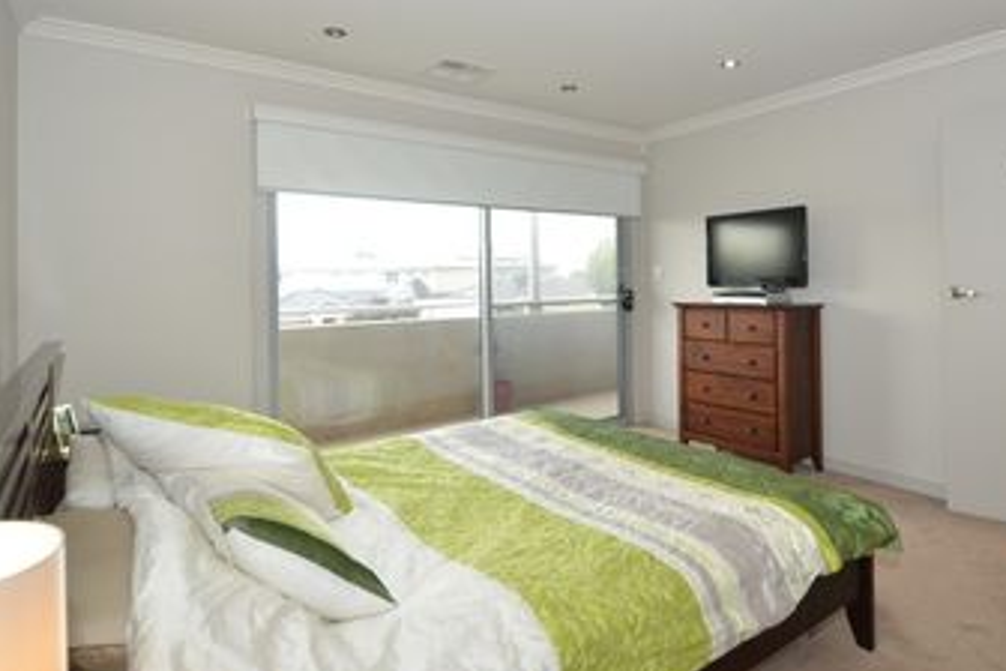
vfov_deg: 59.1
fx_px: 587
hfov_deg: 80.3
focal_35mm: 21
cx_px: 602
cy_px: 274
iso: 360
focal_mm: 10
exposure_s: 1/60
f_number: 4
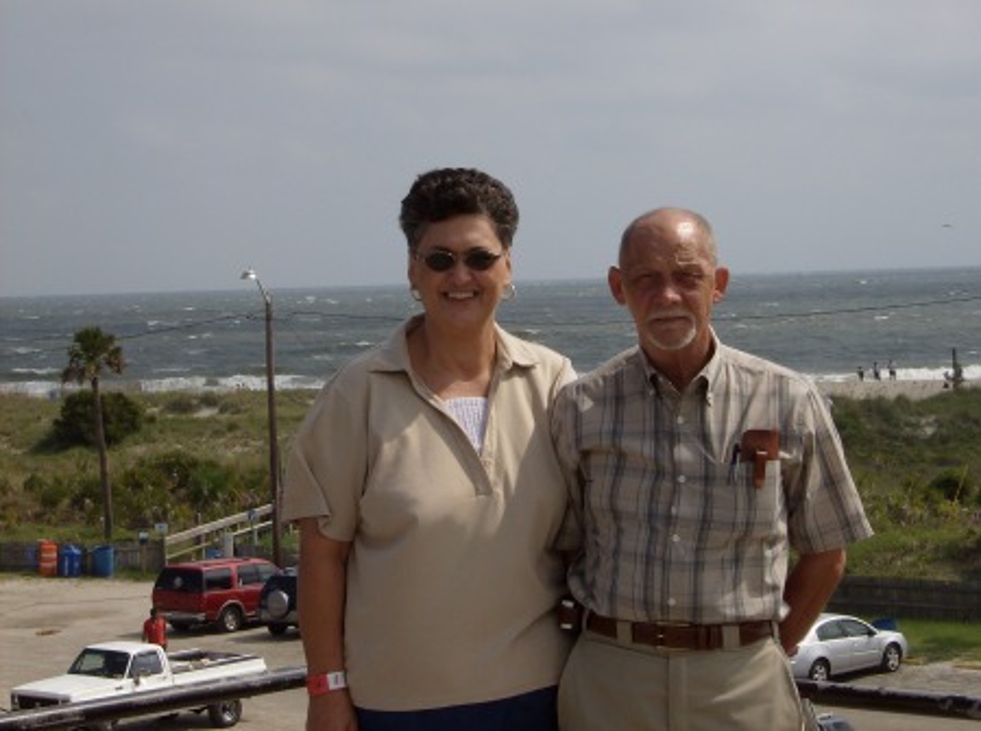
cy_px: 366
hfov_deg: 19.7
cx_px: 490
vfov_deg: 14.7
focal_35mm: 100
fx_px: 2826
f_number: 7.5
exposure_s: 1/596
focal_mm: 16.6
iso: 100
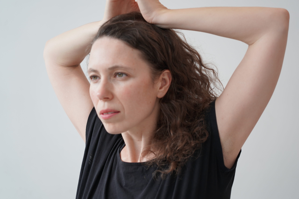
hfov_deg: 19.5
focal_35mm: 105
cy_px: 100
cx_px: 150
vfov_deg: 13.0
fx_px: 872
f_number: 4
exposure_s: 1/160
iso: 400
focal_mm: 105
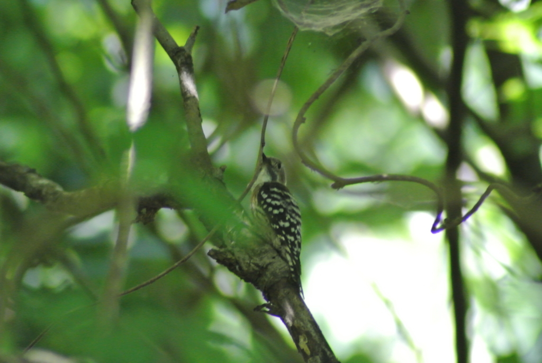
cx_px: 271
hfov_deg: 2.5
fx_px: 12207
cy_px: 182
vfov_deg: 1.7
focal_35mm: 810
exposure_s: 1/200
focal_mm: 300
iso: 1600
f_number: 5.6
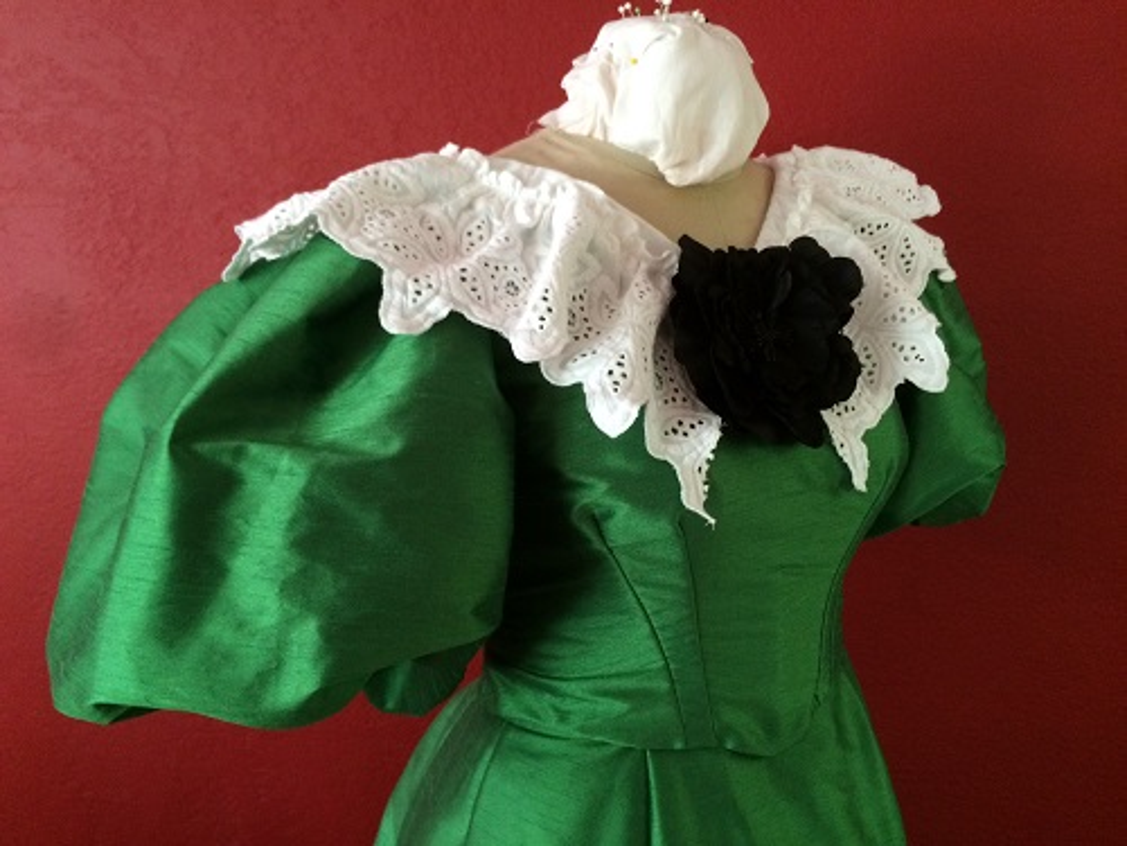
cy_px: 423
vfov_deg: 48.2
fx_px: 944
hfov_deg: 61.7
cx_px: 564
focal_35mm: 29
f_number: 2.2
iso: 250
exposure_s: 1/30
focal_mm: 4.15
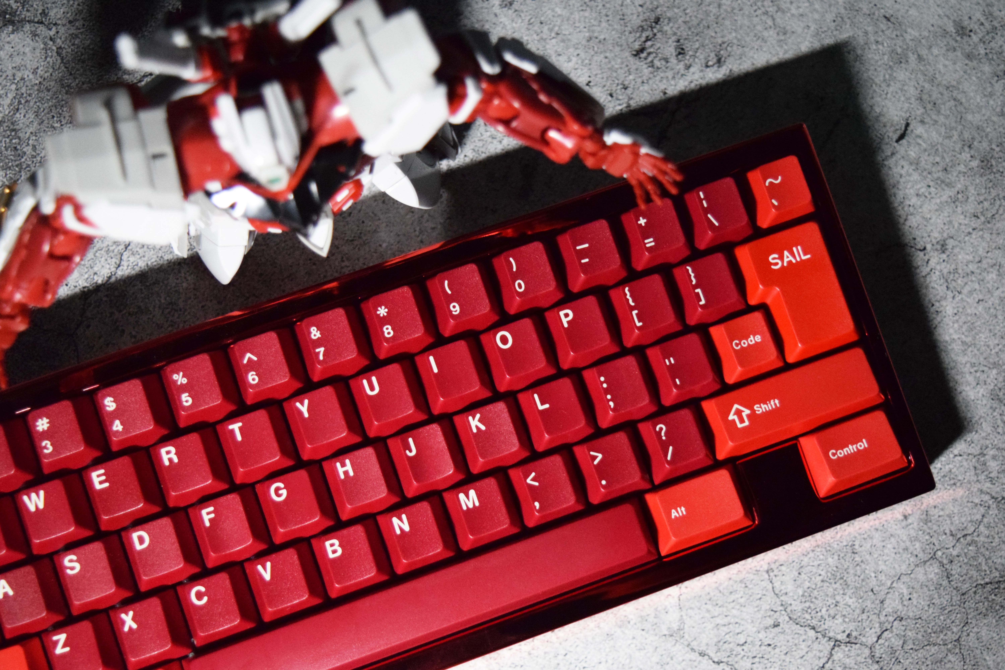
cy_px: 335
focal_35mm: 48
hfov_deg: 41.1
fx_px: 1340
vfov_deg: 28.1
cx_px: 502
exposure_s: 1/50
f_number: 4.5
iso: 4500
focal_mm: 32
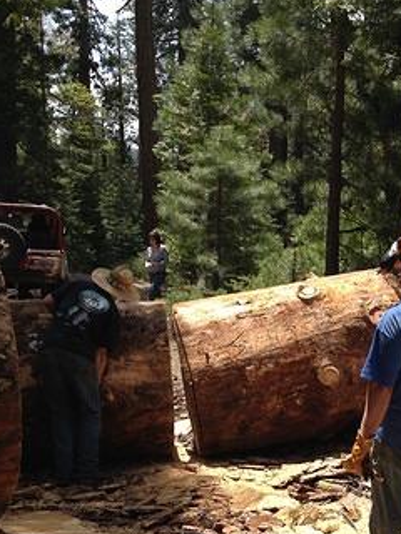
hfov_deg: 20.6
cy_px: 367
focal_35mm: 70
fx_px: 1081
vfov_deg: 27.6
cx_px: 366
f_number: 2.4
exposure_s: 1/920
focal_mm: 4.28
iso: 50
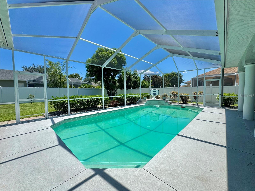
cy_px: 96
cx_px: 128
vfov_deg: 85.7
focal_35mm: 14
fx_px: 103
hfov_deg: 102.1
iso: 50
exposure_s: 1/1198
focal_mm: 2.22
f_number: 2.2
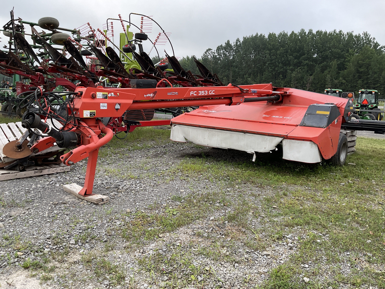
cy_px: 144
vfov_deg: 48.2
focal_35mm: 29
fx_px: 323
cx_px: 192
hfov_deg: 61.7
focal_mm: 3
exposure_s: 1/386
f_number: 1.8
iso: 16
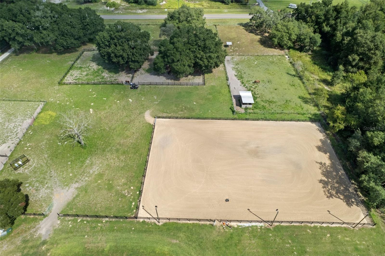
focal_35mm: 22
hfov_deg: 78.6
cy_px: 128
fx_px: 235
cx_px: 192
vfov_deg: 57.2
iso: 110
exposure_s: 1/1250
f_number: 2.8
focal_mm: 8.38
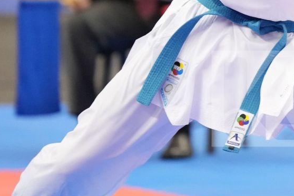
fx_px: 4320
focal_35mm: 529
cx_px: 261
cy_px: -89
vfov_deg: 2.6
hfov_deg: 3.9
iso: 5000
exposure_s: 1/1000
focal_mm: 164
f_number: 2.8
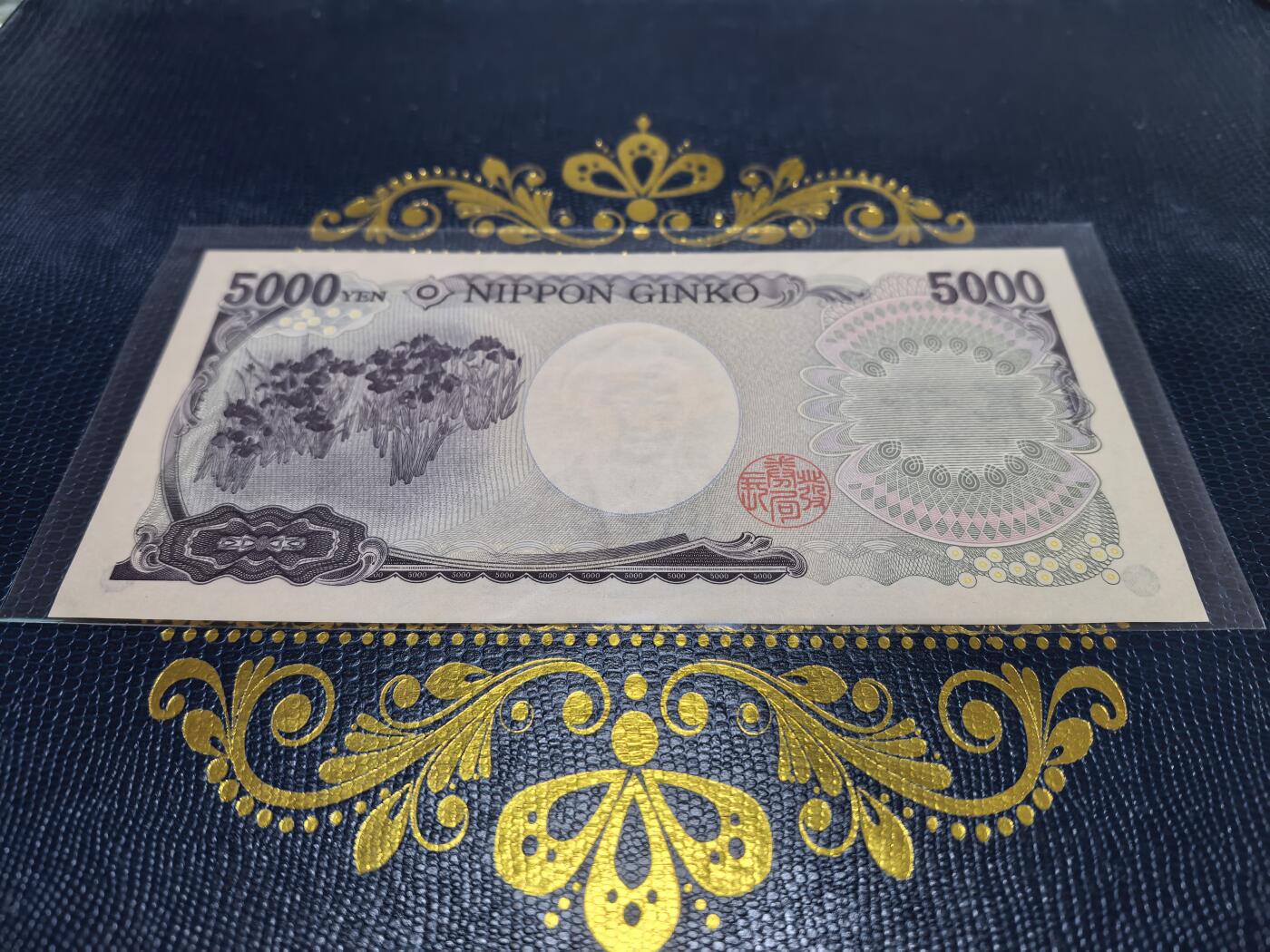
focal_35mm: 24
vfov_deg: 56.8
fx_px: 881
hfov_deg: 71.6
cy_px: 476
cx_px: 635
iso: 250
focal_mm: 5.75
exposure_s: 1/100
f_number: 2
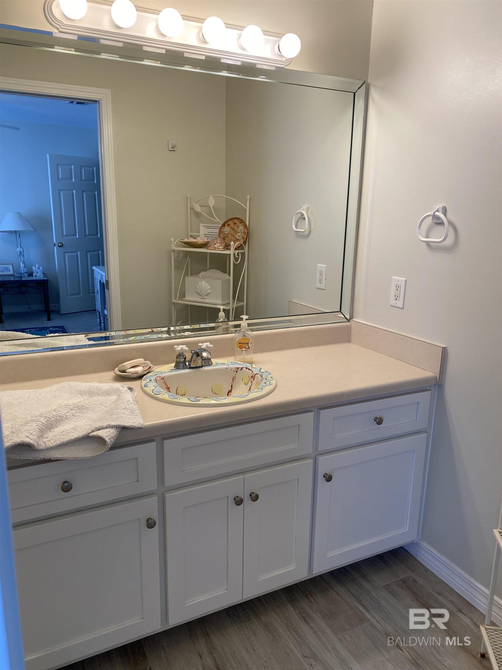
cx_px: 251
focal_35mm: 26
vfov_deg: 67.3
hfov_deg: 53.1
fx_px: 503
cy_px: 335
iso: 64
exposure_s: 1/60
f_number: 1.8
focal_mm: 4.25
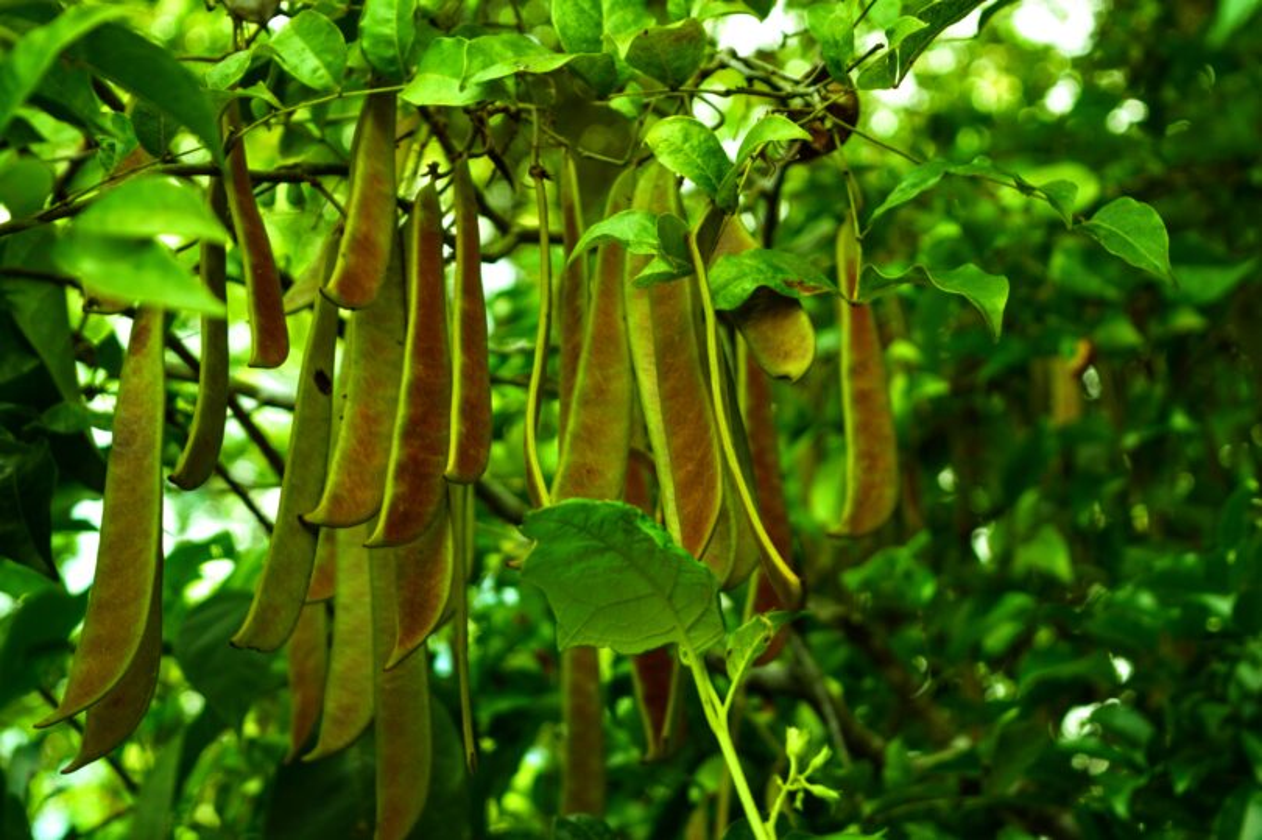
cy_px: 420
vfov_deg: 16.5
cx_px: 631
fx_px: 2890
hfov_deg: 24.6
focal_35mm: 82
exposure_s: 1/80
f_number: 5.6
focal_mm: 55
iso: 100
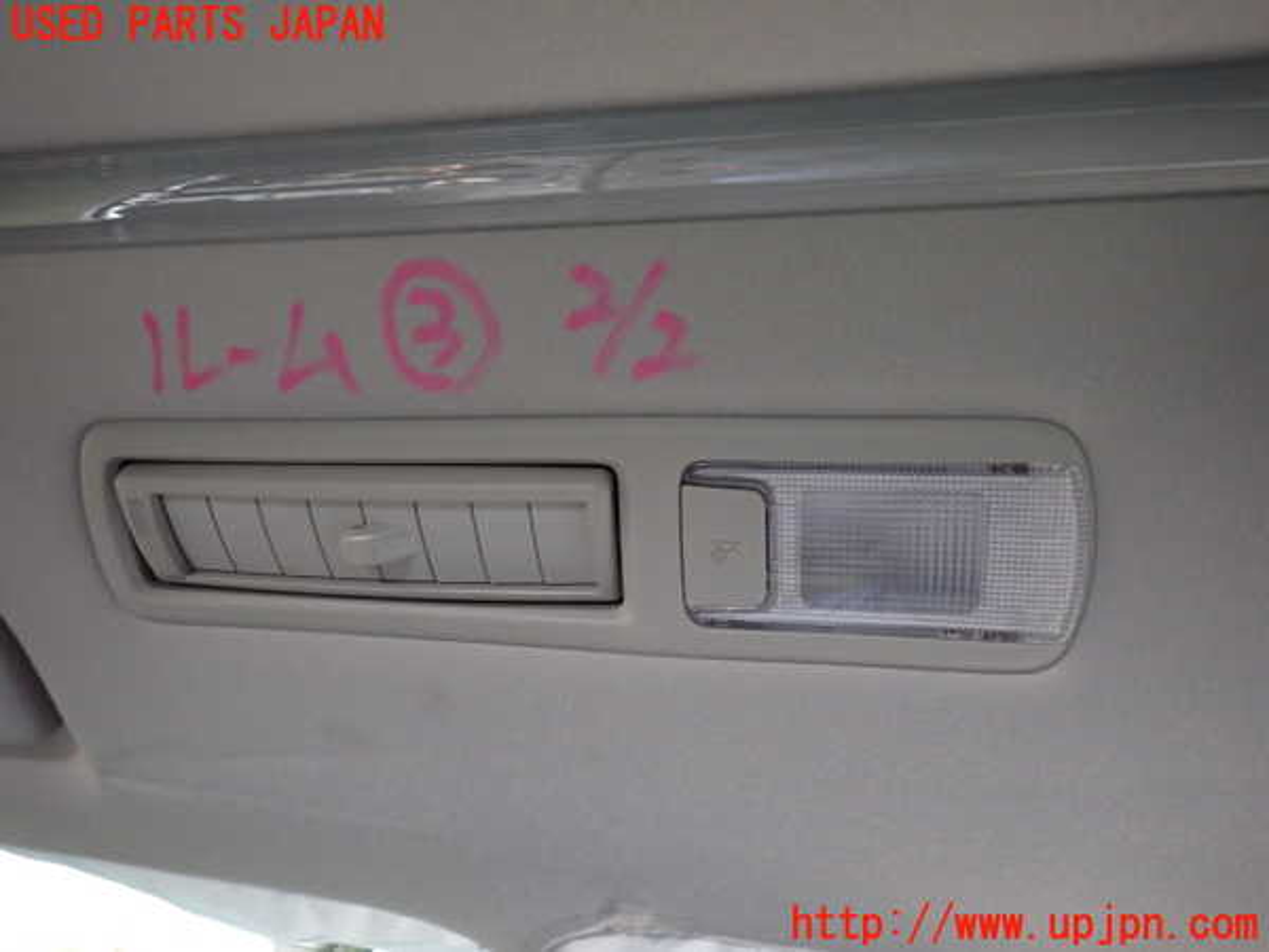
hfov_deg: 69.4
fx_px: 916
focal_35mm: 25
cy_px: 476
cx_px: 634
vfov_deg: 54.9
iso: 640
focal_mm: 4.5
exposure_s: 1/30
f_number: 2
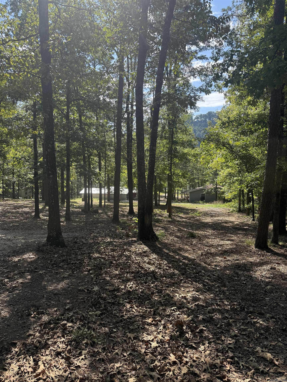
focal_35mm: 24
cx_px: 144
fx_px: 265
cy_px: 191
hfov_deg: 56.8
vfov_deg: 71.6
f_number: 1.78
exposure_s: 1/1464
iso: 100
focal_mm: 6.76
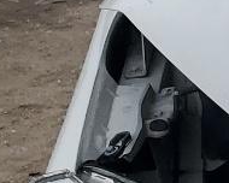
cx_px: 741
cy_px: 214
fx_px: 1450
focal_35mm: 214
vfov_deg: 7.2
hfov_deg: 7.6
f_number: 1.5
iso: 50
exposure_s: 1/588
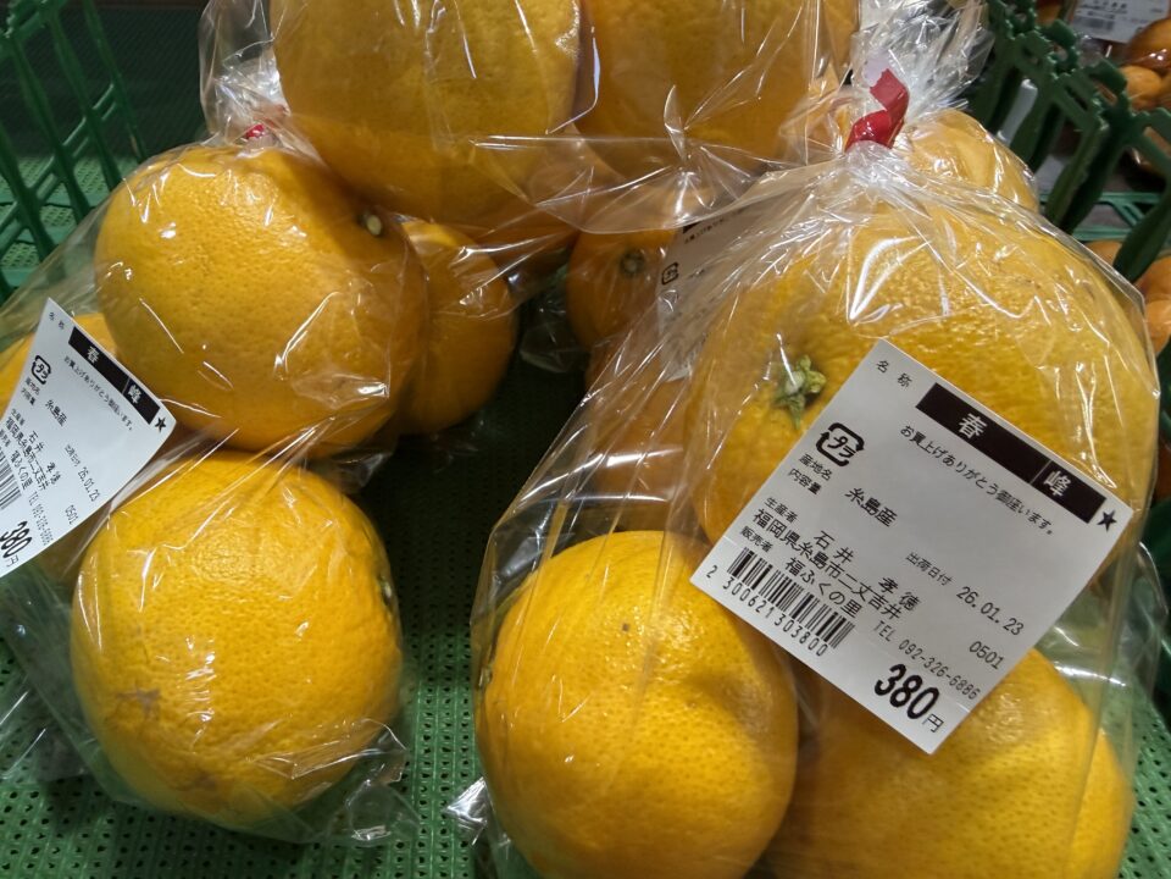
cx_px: 586
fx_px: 812
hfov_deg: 71.6
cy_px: 440
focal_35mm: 24
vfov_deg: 56.8
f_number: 2.2
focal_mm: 2.22
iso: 250
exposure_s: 1/60
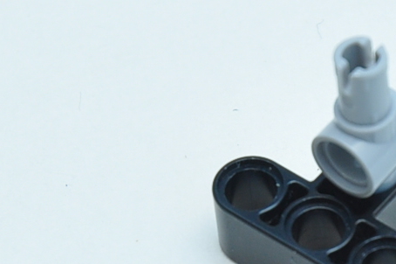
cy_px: 210
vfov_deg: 3.7
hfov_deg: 5.6
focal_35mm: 368
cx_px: 317
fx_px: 4045
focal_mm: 52
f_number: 7.1
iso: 320
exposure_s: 1/60
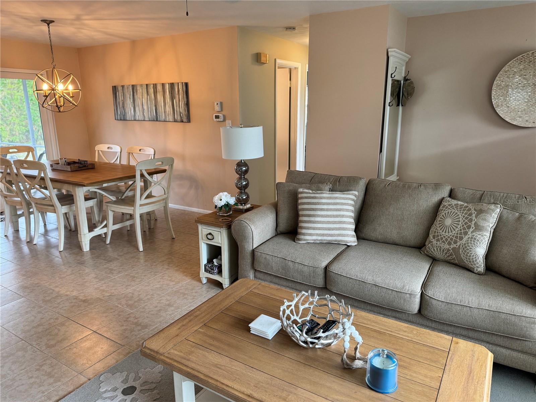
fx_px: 372
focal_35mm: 24
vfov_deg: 56.8
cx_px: 268
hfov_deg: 71.6
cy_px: 201
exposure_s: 1/120
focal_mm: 6.76
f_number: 1.78
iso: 200
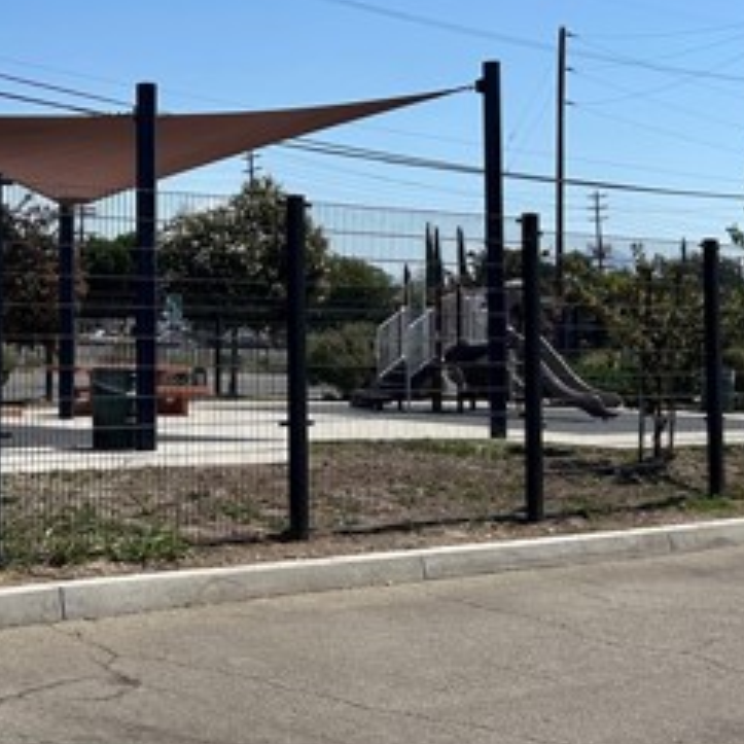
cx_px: 43
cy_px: 247
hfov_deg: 27.0
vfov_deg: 28.0
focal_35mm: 61
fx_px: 1483
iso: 50
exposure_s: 1/5319
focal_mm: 5.7
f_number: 1.5
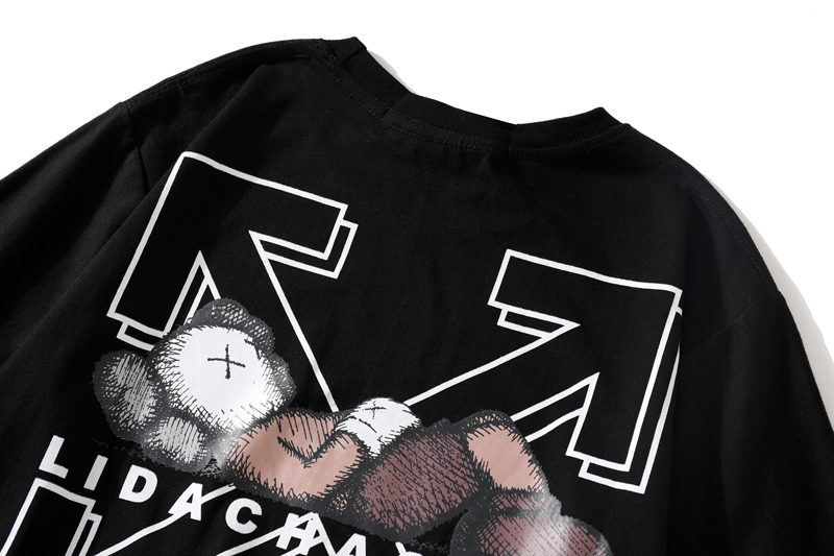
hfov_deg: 31.9
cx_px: 417
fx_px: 1459
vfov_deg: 21.6
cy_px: 278
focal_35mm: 63
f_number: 9
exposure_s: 1/125
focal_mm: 42
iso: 125
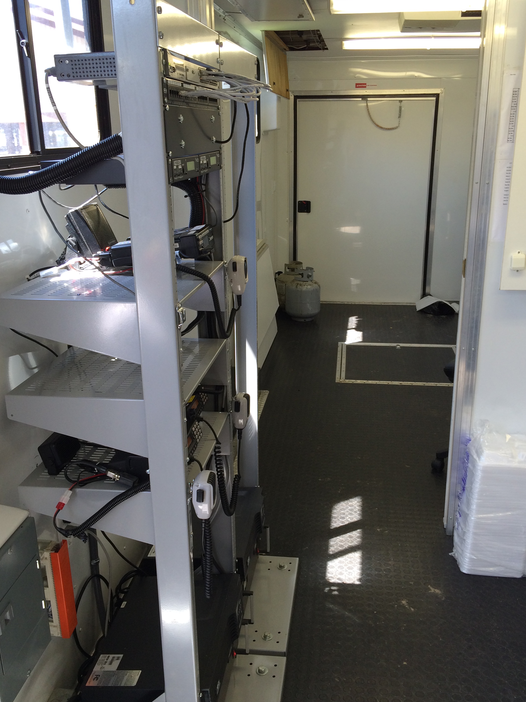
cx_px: 285
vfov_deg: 52.6
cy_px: 358
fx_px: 709
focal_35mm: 35
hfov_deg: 40.7
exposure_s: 1/40
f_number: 2.2
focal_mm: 4.12
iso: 40
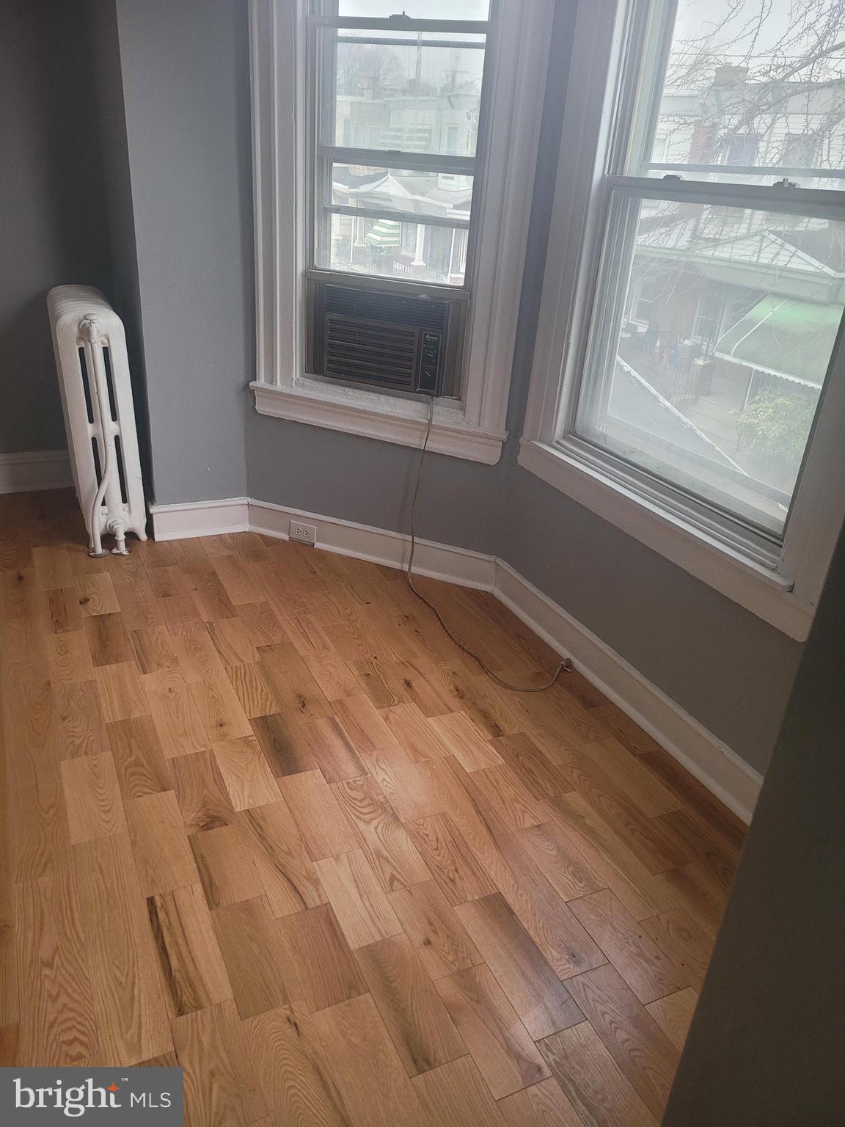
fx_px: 846
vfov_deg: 67.3
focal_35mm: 26
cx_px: 422
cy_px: 564
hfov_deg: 53.1
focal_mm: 5.4
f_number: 1.8
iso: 160
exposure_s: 1/119
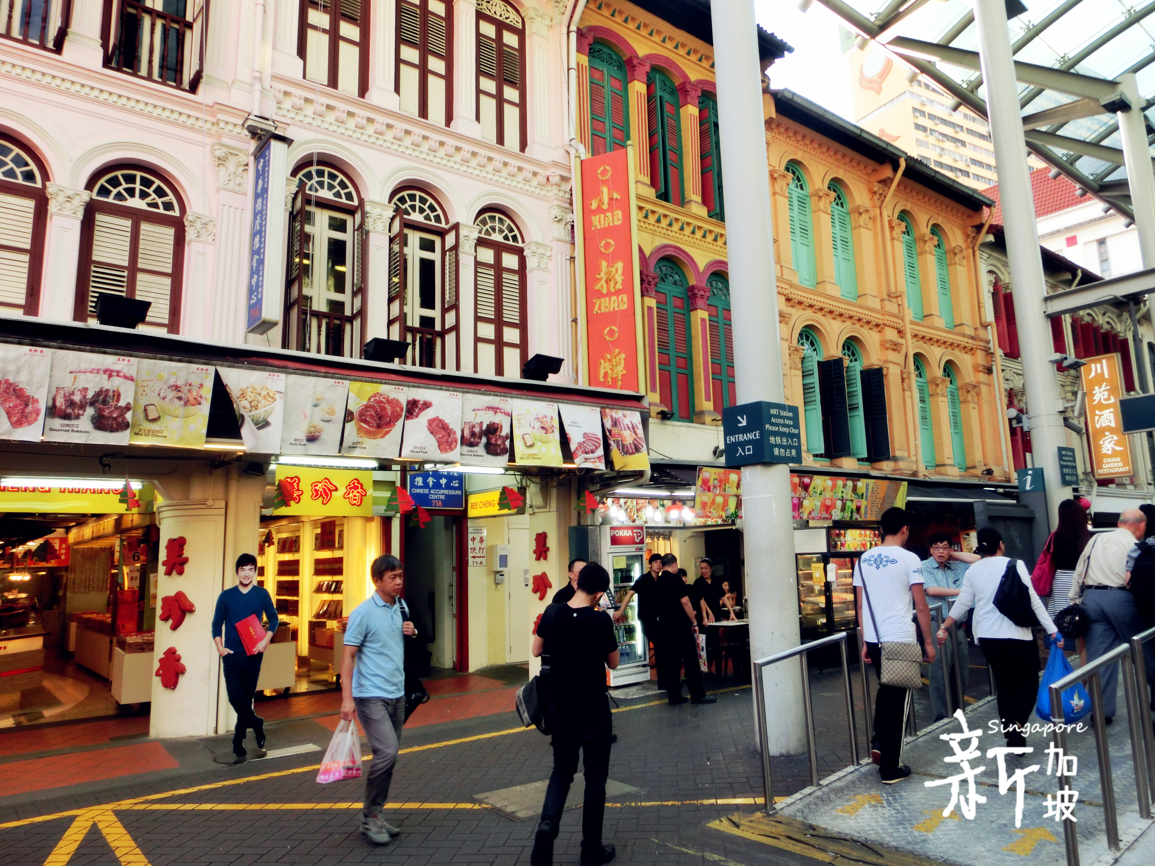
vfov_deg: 56.8
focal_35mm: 24
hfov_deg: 71.6
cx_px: 578
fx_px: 801
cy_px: 433
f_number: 3
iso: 80
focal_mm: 4.24
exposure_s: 1/125
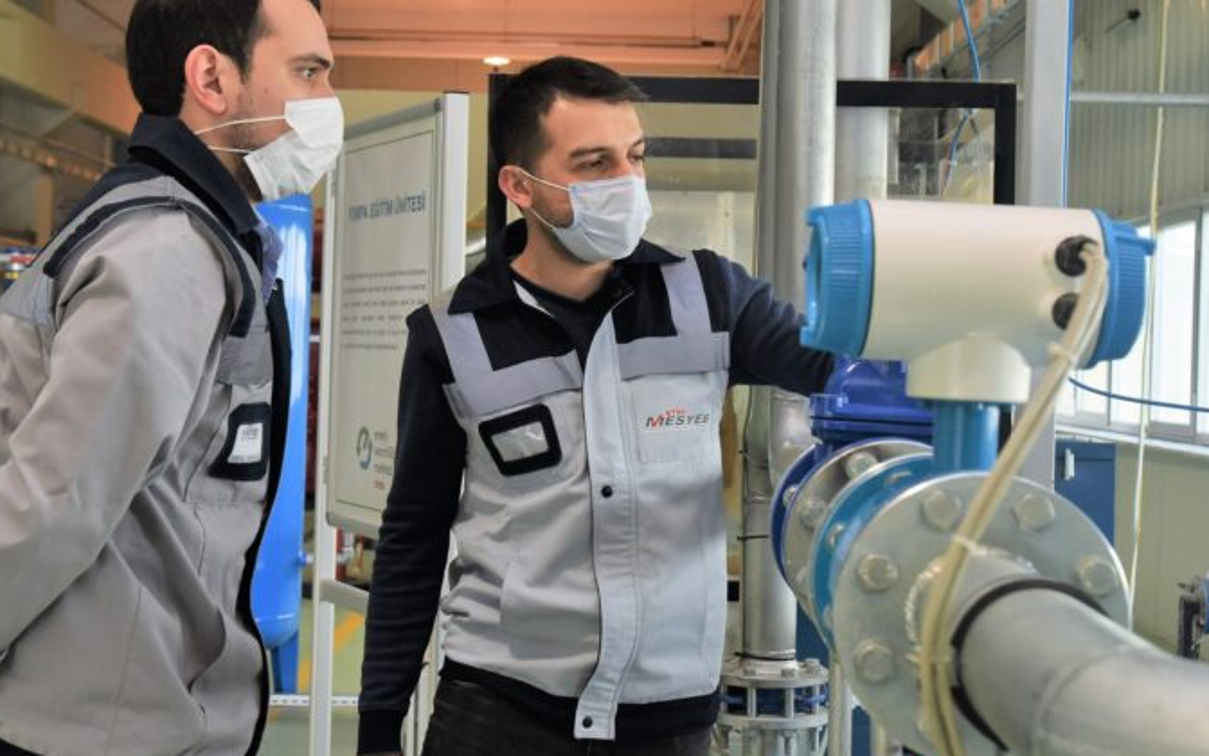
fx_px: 1944
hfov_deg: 34.5
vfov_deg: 22.0
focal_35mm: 59
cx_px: 594
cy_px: 325
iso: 1000
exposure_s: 1/160
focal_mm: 38
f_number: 4.5
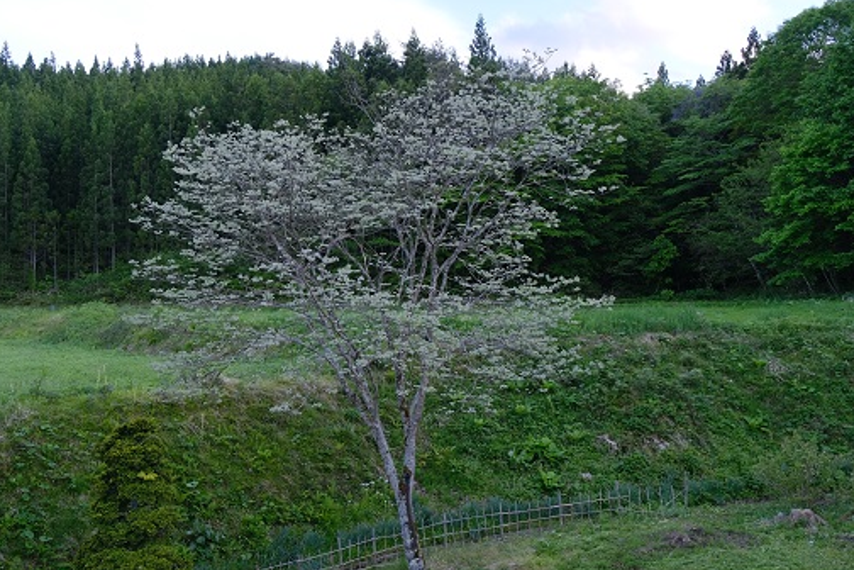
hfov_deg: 57.2
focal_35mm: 33
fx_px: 783
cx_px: 402
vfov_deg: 40.0
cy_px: 271
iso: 800
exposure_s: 1/400
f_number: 4
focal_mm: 17.1
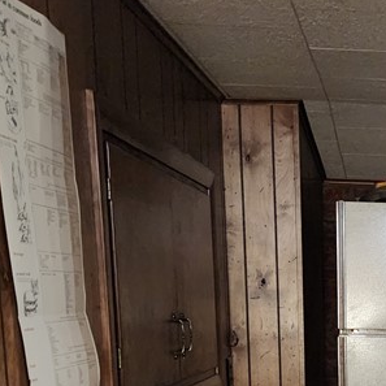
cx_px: 454
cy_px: 473
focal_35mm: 70
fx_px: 883
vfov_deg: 22.5
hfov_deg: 22.8
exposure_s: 1/24
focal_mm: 5.4
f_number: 1.8
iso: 1250
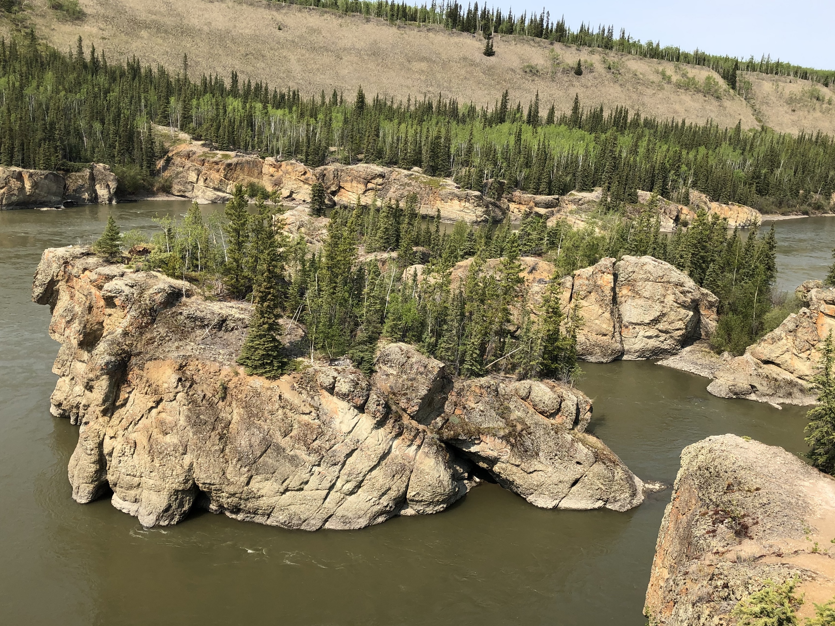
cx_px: 486
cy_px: 359
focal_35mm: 33
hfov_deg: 55.1
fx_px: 796
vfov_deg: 42.8
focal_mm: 3.99
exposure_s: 1/1263
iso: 20
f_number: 1.8
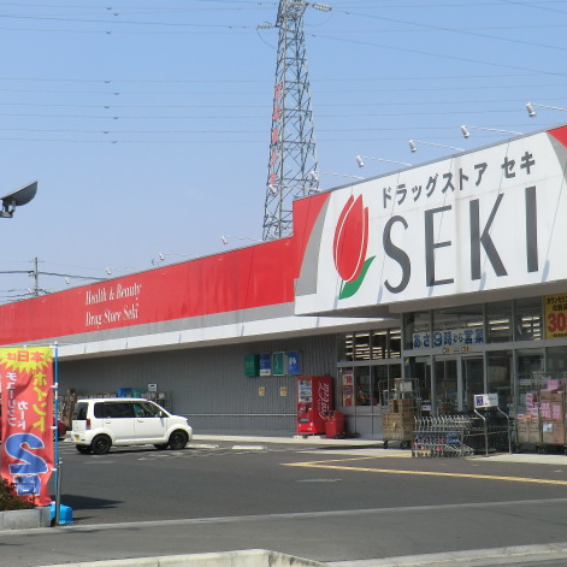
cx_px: 373
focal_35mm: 66
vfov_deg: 26.1
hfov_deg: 26.0
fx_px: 1223
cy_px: 287
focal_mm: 9.8
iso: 80
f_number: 4.2
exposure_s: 1/1000
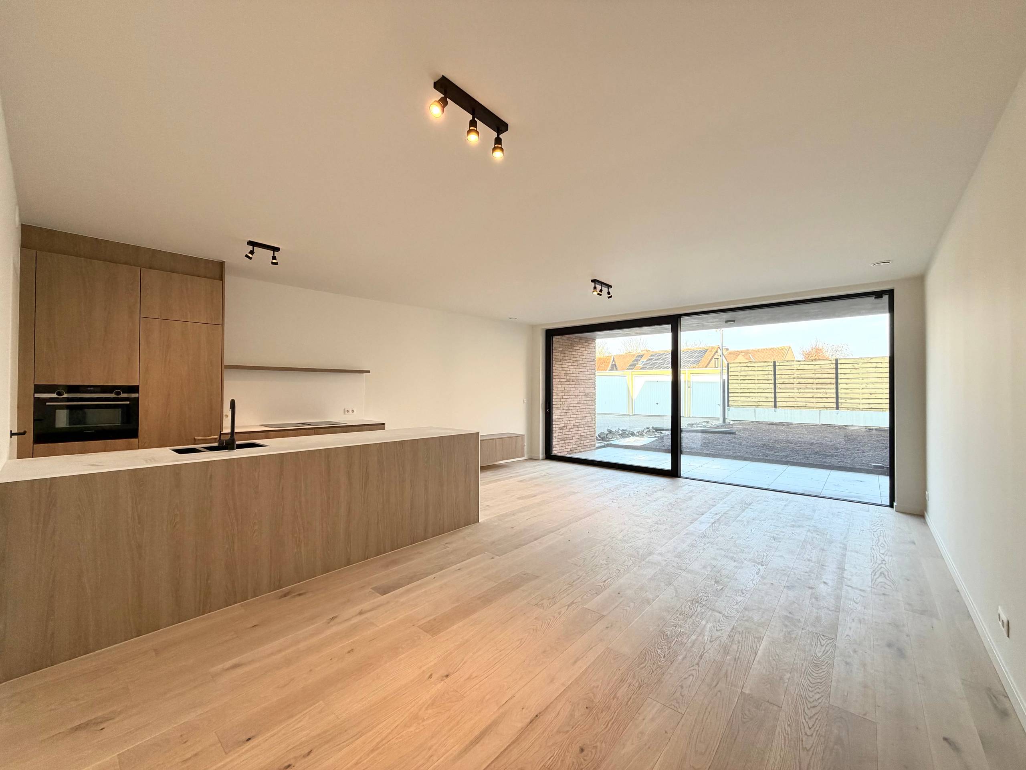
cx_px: 513
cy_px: 385
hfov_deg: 102.1
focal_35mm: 14
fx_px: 415
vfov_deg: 85.7
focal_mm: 2.22
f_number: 2.2
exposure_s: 1/121
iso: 80
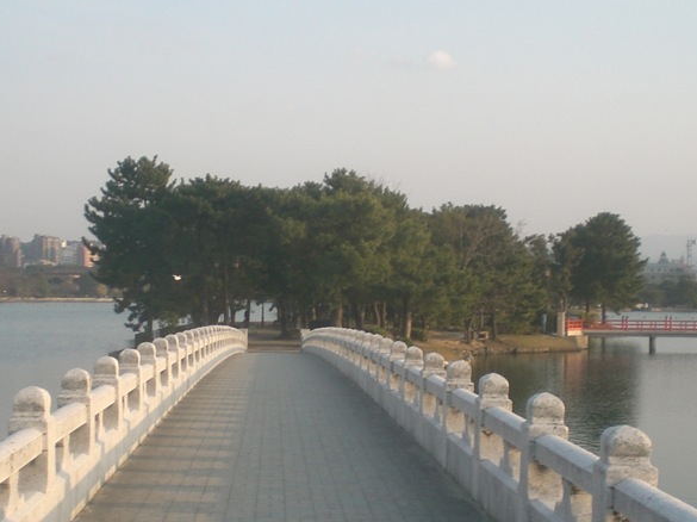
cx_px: 329
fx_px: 1308
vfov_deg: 22.5
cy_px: 340
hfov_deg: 29.8
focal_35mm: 65
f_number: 3.1
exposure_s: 1/250
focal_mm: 6.3
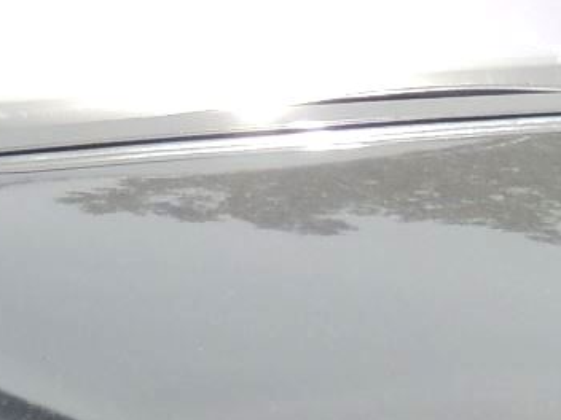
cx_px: 116
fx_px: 5526
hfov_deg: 5.8
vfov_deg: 4.4
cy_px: 372
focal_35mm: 341
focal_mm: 10.7
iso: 100
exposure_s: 1/640
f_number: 3.7
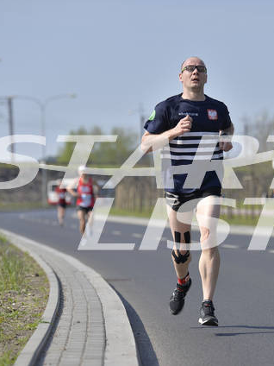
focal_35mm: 196
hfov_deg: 7.6
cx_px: 204
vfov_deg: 10.1
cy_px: 183
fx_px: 2069
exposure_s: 1/4000
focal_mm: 135
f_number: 4
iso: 200
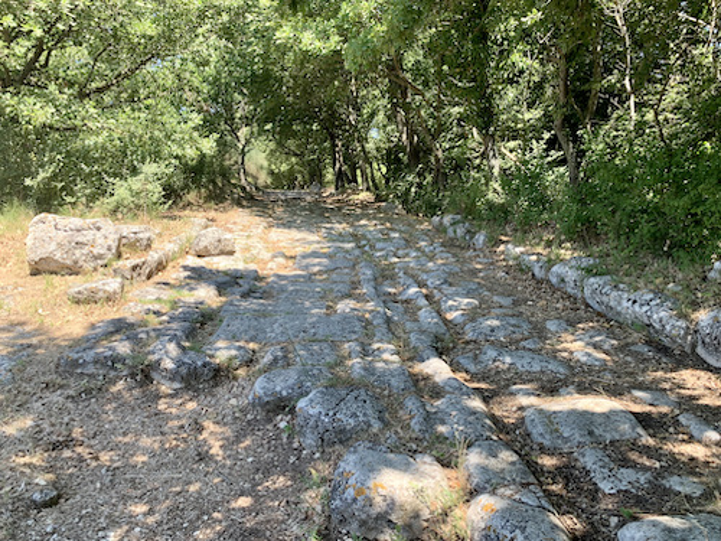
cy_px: 270
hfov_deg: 67.3
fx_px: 542
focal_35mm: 26
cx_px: 360
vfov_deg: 53.1
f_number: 1.8
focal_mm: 4.25
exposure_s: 1/306
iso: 25
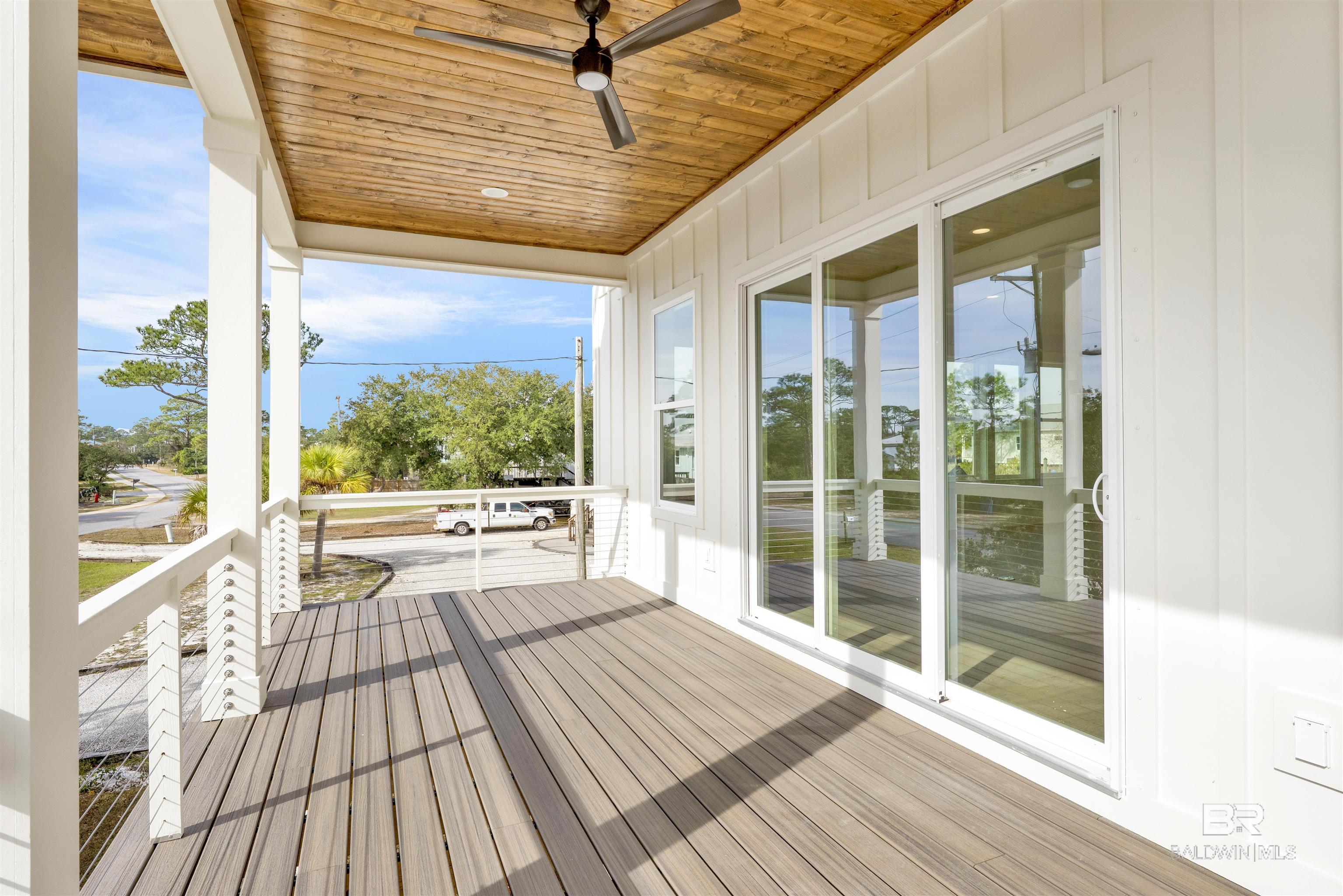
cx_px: 672
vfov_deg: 68.9
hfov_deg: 91.6
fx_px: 653
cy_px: 448
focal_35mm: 18
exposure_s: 1/800
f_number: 11
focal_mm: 17.5
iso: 500
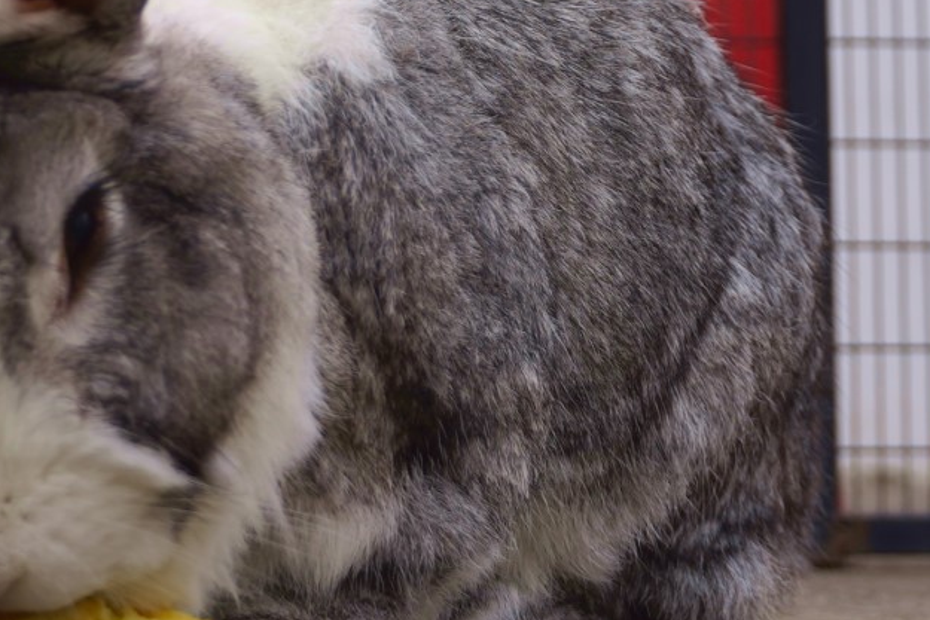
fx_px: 3617
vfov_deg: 9.8
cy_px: 97
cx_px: 342
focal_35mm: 140
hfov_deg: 14.6
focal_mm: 36
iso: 100
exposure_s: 1/200
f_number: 4.5
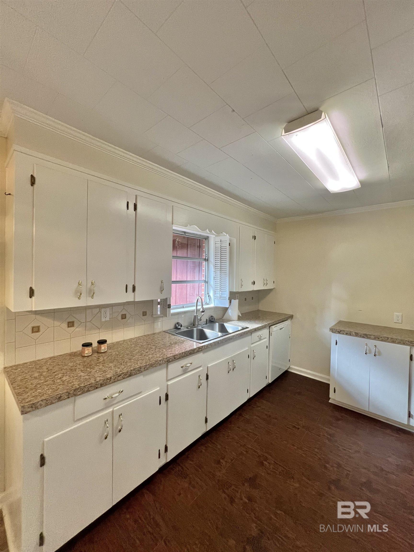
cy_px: 276
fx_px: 207
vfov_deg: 106.2
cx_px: 207
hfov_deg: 89.9
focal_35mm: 13
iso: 200
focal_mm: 1.57
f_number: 1.8
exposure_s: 1/90
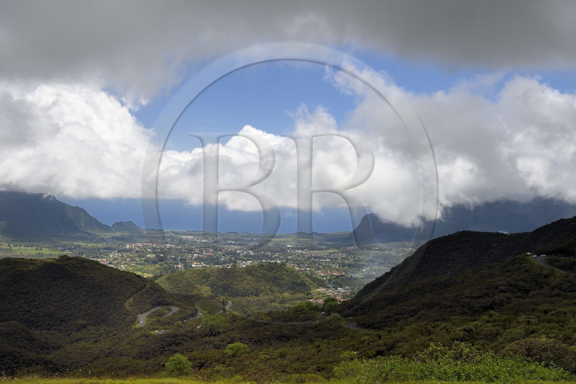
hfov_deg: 46.4
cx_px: 288
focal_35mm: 42
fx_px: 672
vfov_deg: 31.9
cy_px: 192
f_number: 14
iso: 200
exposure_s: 1/320
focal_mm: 42
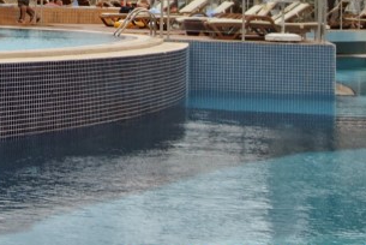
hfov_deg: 15.8
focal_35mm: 124
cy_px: -121
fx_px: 1262
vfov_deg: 10.7
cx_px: -93
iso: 100
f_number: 7.1
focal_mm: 22
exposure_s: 1/200
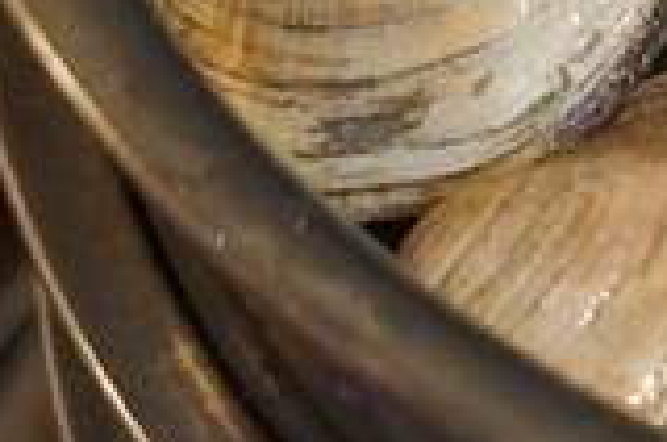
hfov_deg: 6.6
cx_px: 1617
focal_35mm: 296
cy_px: -530
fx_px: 5467
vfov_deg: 4.5
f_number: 4.5
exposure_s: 1/50
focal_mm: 37
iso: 2000
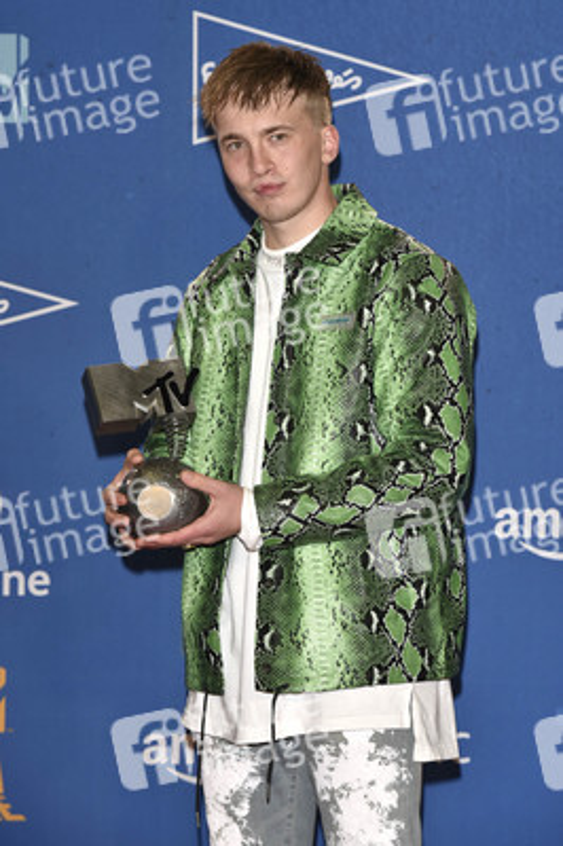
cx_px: 282
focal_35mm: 145
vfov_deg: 14.2
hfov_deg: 9.4
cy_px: 423
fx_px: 3407
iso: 1600
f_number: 6.3
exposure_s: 1/250
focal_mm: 145
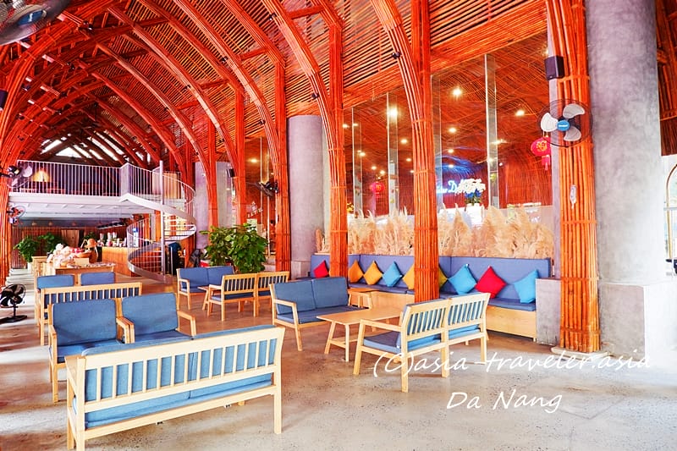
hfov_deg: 76.1
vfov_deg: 55.1
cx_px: 338
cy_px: 226
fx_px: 432
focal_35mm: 23
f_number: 3.5
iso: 1000
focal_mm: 15
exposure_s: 1/34
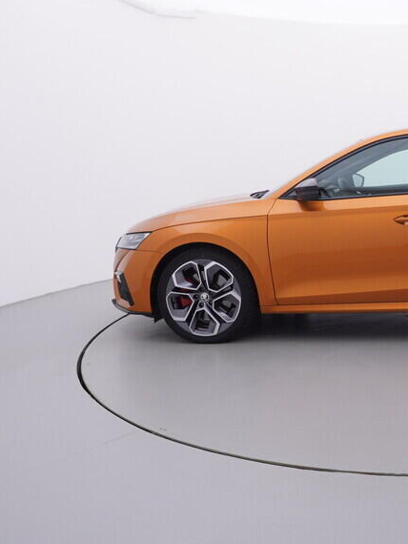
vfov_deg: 47.8
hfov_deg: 34.1
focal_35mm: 39
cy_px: 231
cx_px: 395
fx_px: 610
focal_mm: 15
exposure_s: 1/80
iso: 200
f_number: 5
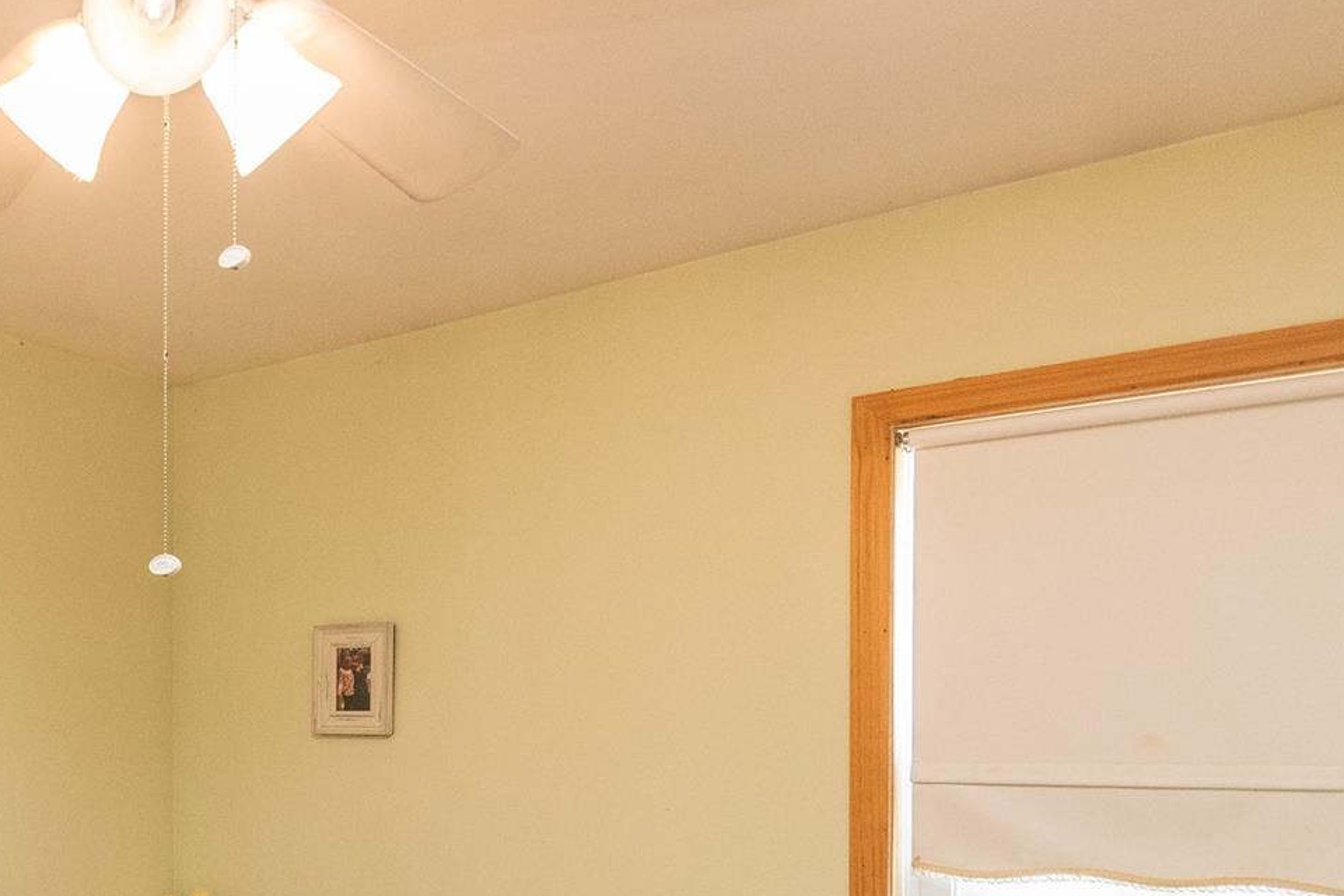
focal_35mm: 32
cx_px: 161
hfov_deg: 52.4
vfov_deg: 36.7
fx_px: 1195
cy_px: 904
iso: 2200
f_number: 5.6
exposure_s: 1/60
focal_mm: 10
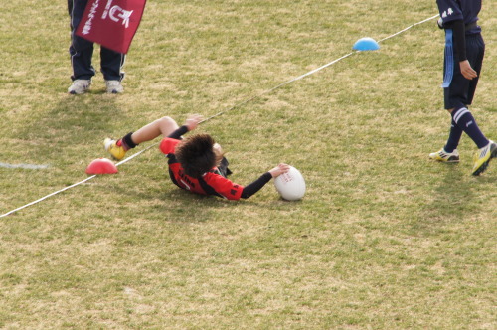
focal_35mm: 300
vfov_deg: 4.6
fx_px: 4136
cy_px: 165
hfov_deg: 6.9
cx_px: 248
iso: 400
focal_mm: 200
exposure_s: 1/160
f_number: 16
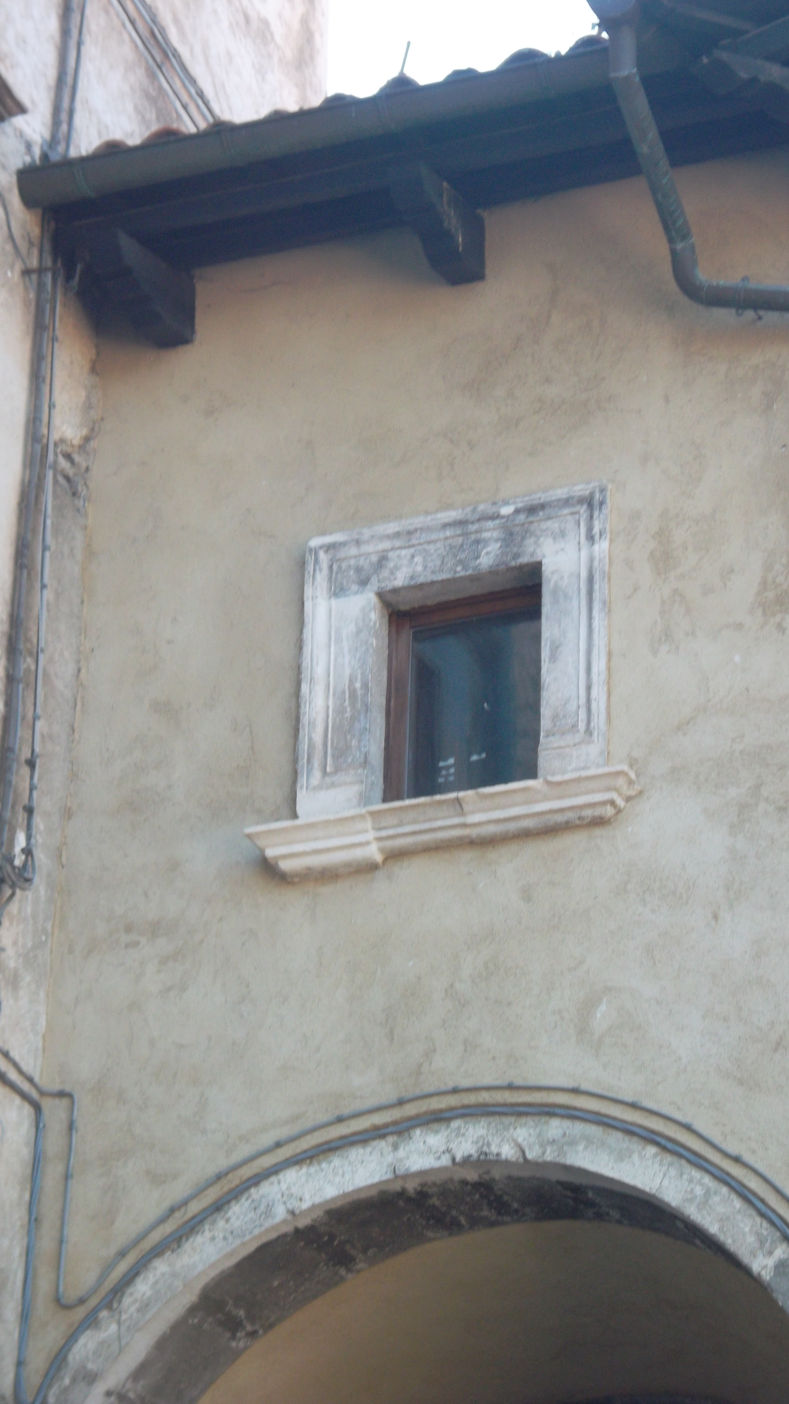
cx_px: 513
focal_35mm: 118
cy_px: 701
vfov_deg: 18.2
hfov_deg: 10.3
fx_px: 4389
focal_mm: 19.6
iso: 120
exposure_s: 1/75
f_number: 5
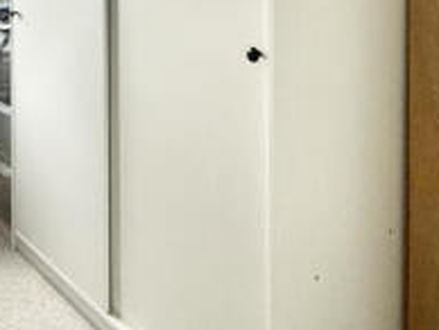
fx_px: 533
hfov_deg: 43.1
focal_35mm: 42
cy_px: -37
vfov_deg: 30.6
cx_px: 101
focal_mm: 2.22
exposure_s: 1/99
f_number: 2.2
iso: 320
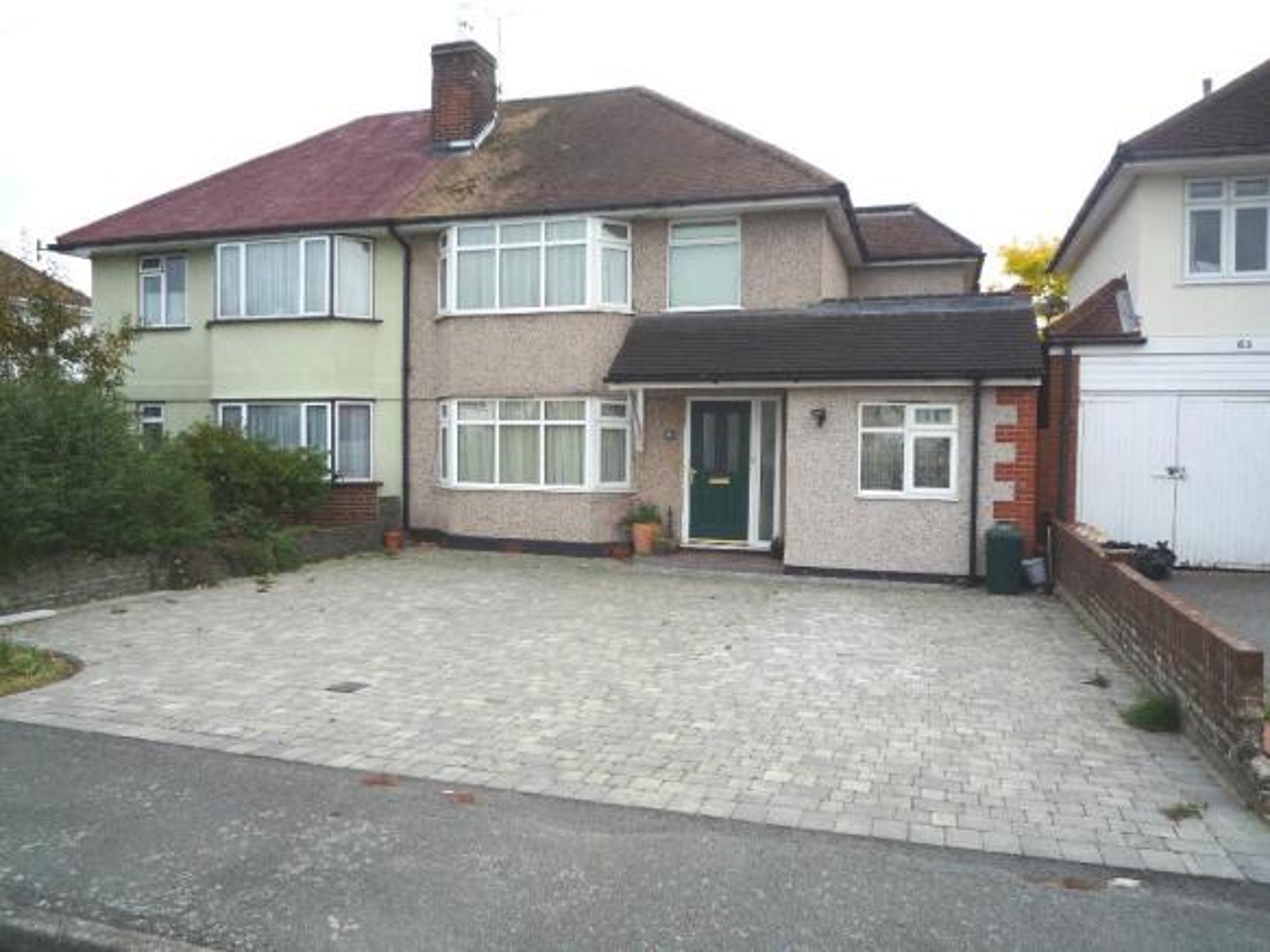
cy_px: 476
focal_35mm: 25
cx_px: 635
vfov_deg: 54.9
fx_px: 917
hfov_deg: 69.4
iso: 100
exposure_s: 1/500
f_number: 2.8
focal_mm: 4.4
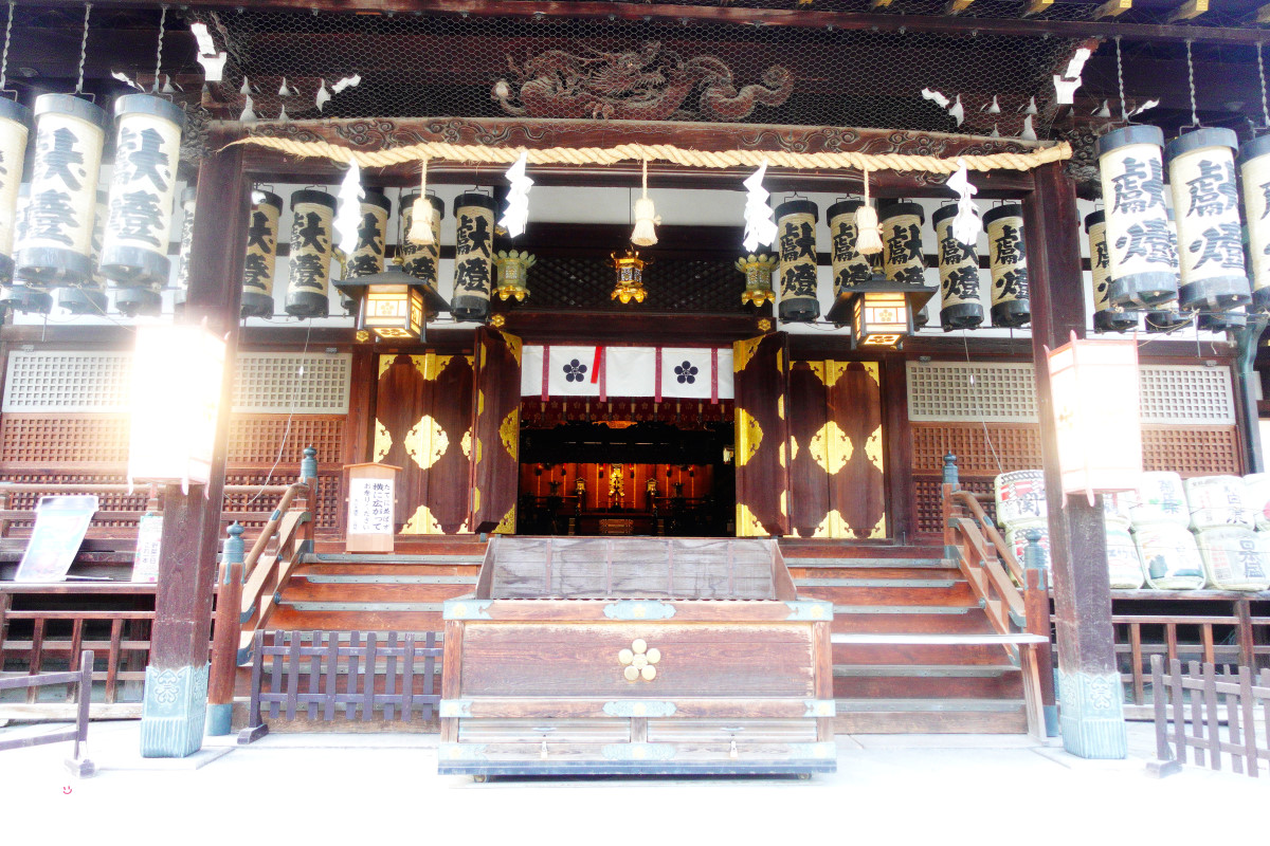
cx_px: 635
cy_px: 423
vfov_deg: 53.1
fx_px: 847
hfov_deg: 73.7
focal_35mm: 24
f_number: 2.2
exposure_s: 1/60
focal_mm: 9.4
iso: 640
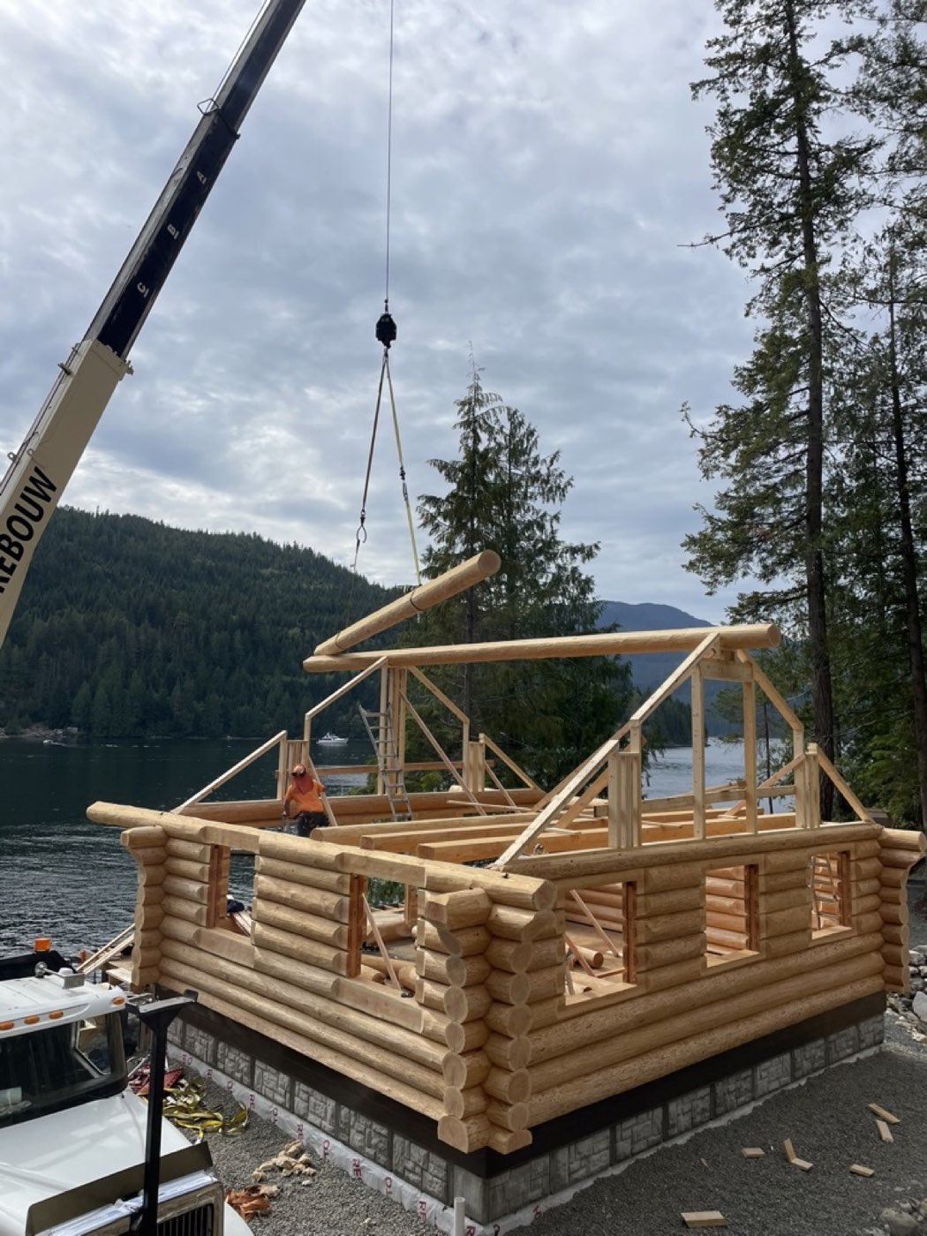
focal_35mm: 26
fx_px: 928
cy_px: 618
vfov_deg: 67.3
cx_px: 464
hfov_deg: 53.1
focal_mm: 4.2
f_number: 1.6
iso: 32
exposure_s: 1/6897
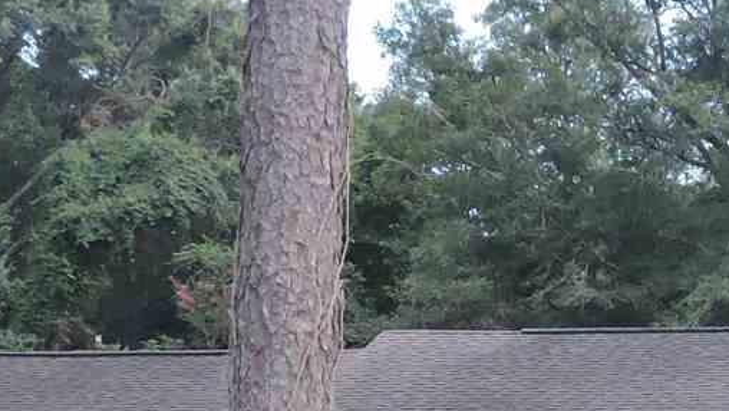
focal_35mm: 145
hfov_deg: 14.4
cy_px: 506
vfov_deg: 8.3
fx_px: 2803
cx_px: 860
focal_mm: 5.9
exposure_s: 1/200
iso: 640
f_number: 3.2
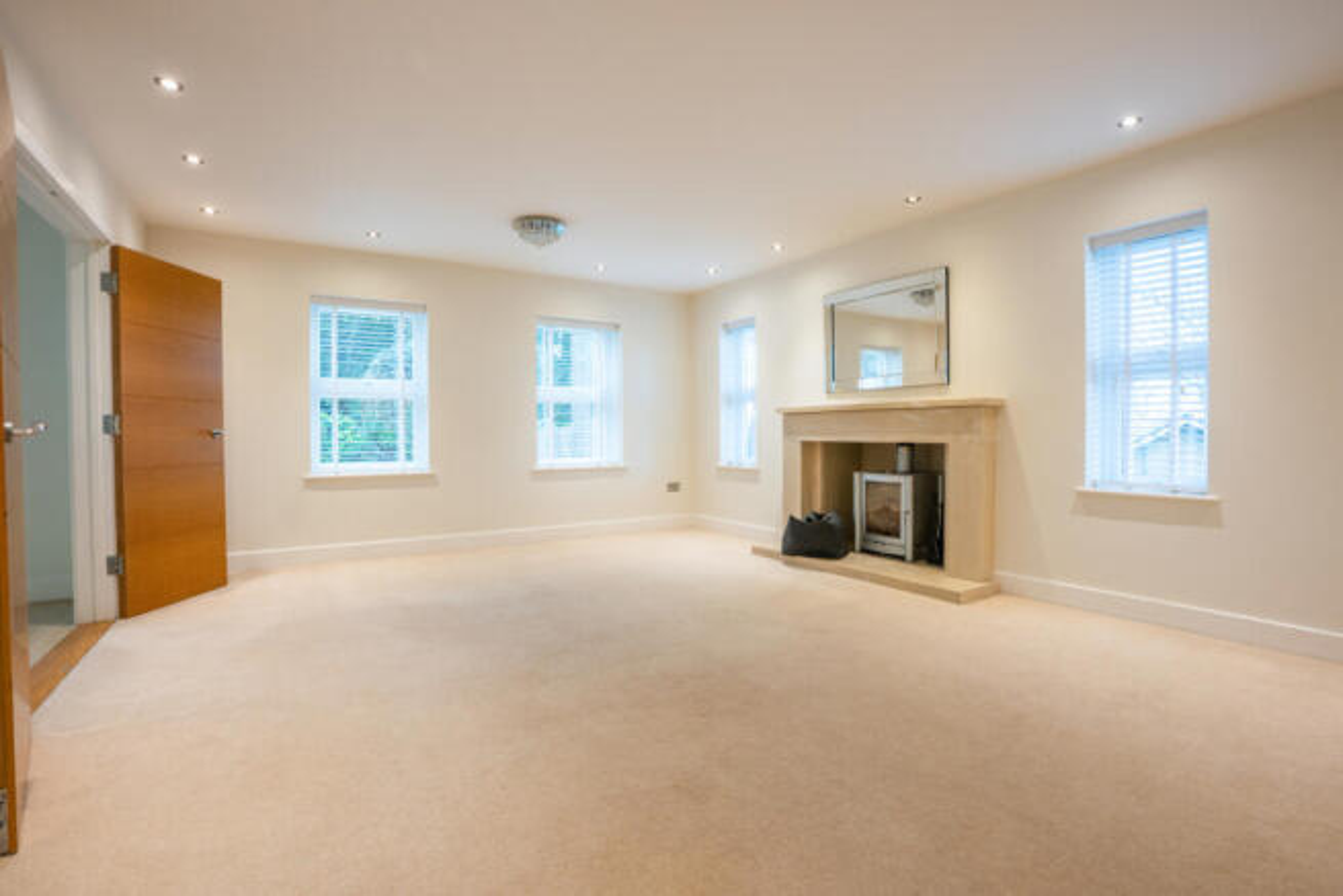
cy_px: 448
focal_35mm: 16
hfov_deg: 96.7
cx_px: 672
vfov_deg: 73.8
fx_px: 597
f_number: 11
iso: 250
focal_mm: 16
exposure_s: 1/3
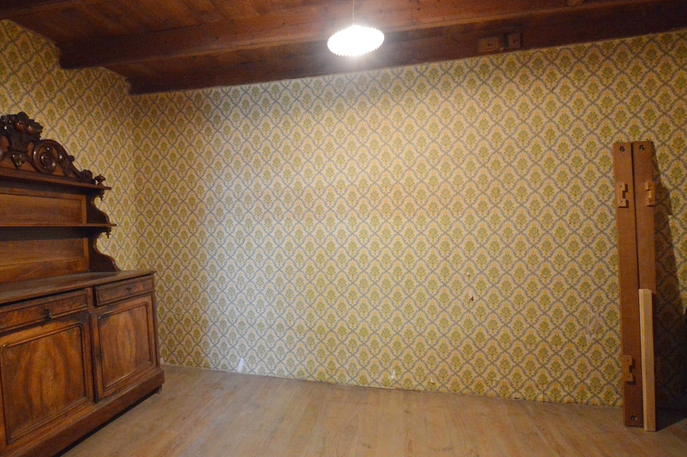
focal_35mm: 19
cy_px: 251
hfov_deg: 86.7
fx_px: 362
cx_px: 311
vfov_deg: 64.3
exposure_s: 1/50
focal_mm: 10
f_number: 3.5
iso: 3200
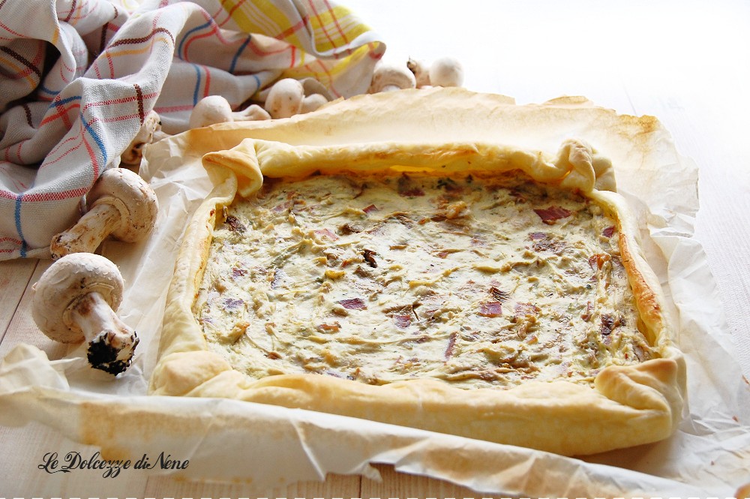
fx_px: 1093
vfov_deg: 25.7
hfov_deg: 37.9
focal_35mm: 52
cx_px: 375
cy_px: 250
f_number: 8
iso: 400
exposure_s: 1/60
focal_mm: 35
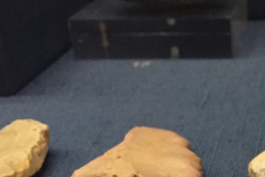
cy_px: 273
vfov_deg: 15.1
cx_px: 299
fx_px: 611
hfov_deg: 22.9
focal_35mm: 83
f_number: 2.2
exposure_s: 1/30
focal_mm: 4.15
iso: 320
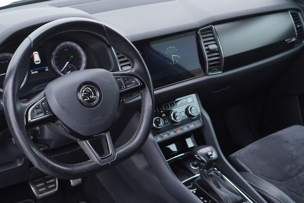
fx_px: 397
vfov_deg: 28.6
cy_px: 98
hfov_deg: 41.6
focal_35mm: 47
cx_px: 111
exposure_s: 1/40
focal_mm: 24
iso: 160
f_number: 2.8
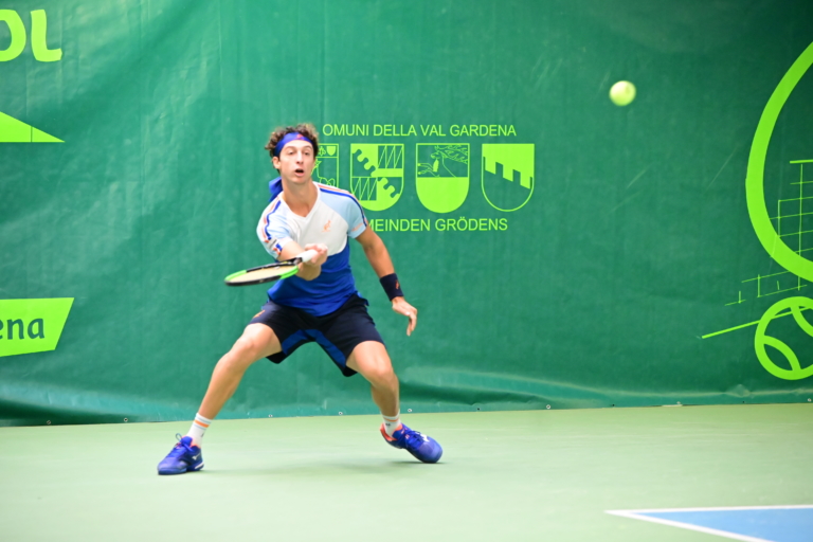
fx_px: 3500
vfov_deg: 8.9
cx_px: 406
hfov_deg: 13.2
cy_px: 271
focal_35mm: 155
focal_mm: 155
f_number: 4
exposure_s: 1/1250
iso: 14400
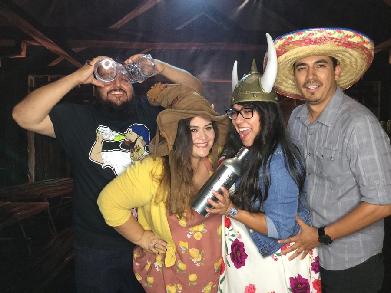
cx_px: 196
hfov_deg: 58.4
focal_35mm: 31
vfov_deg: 45.4
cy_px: 146
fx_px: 350
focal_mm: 3.3
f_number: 2.4
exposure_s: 1/30
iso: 100
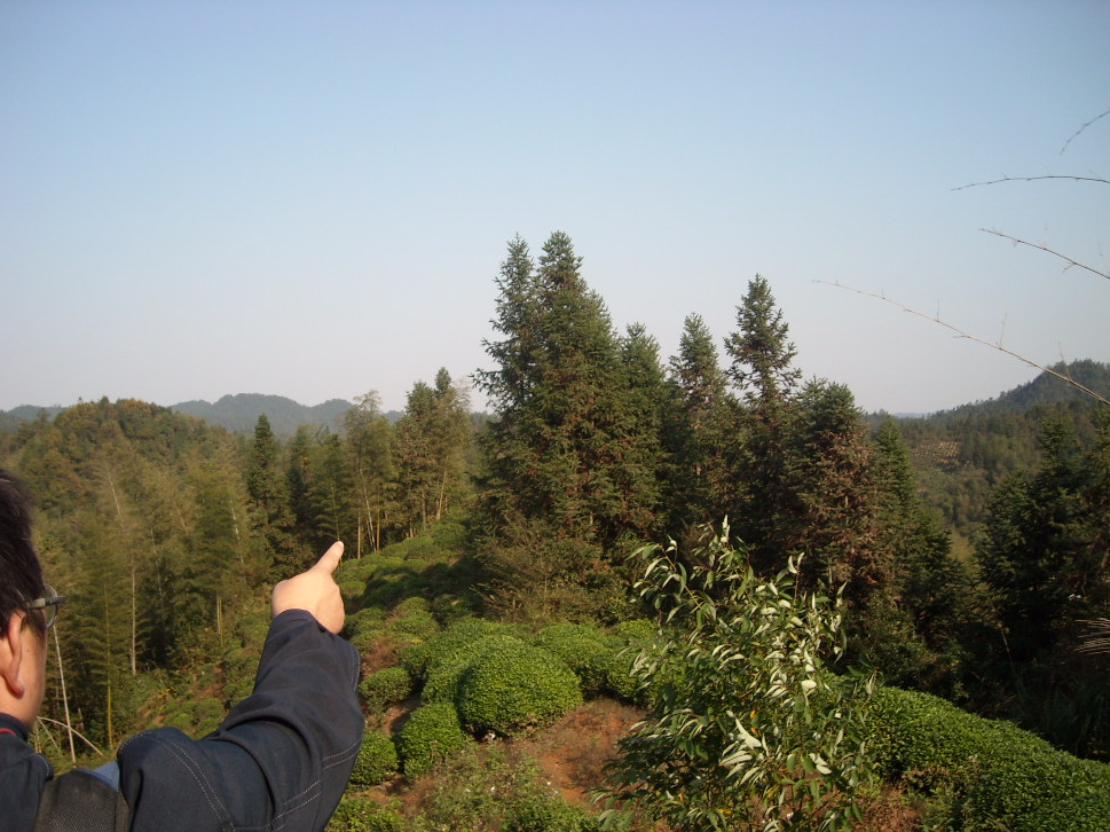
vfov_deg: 38.6
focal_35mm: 37
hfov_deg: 50.1
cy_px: 437
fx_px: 1186
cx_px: 538
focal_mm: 5.7
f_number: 5.6
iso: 64
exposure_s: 1/201
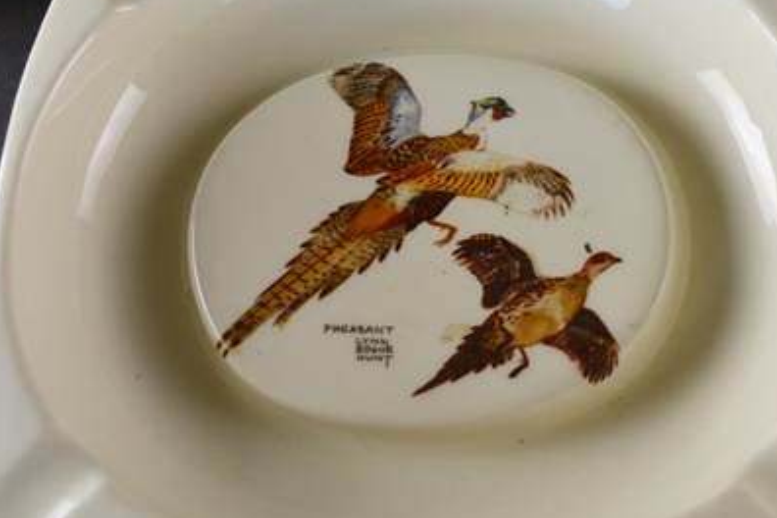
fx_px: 1079
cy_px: 182
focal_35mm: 50
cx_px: 485
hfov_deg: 39.3
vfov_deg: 26.9
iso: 400
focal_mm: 22
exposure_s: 1/125
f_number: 5.6
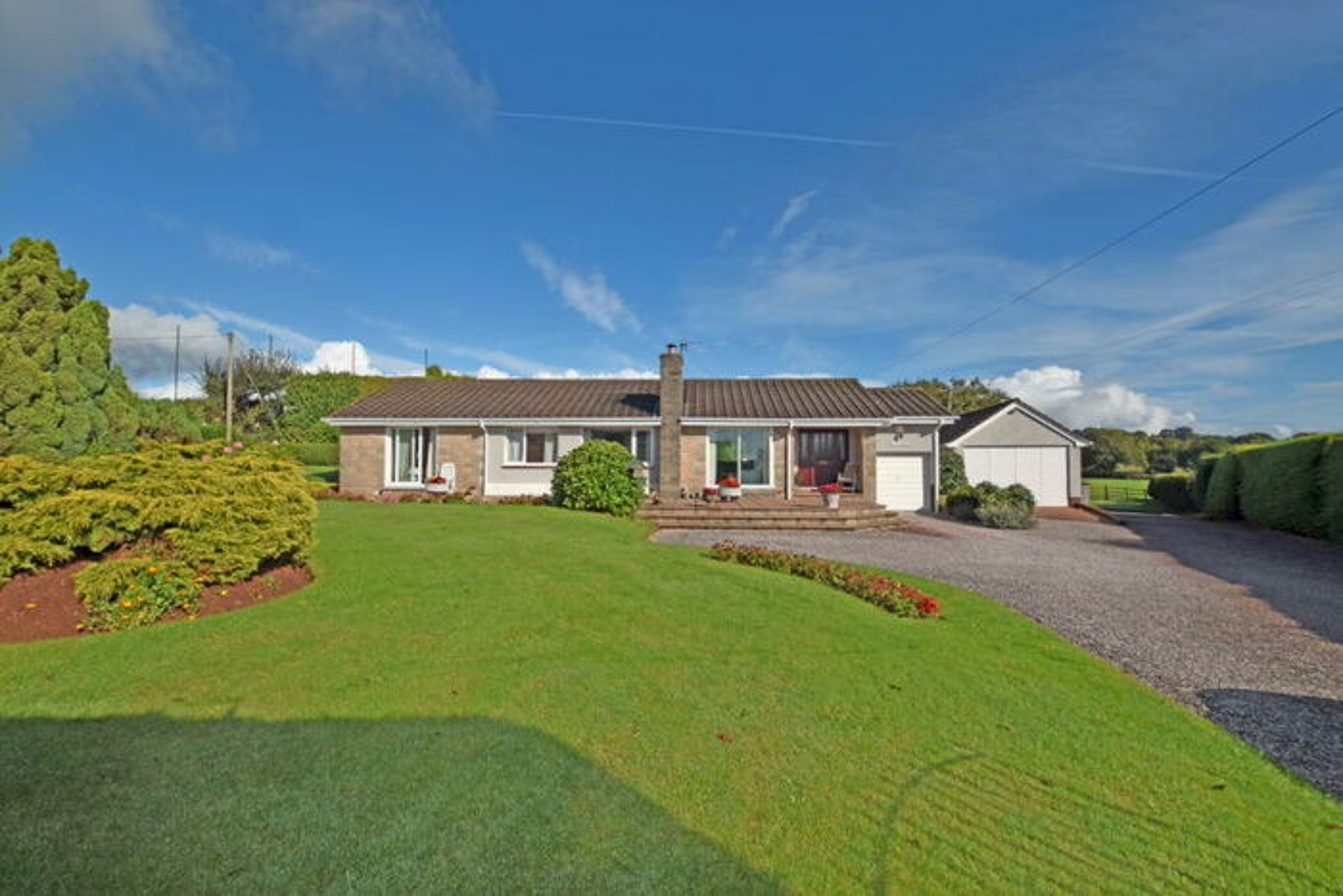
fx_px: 560
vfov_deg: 77.4
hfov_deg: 100.4
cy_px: 448
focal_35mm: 15
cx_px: 672
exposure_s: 1/200
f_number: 11
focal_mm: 10
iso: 100
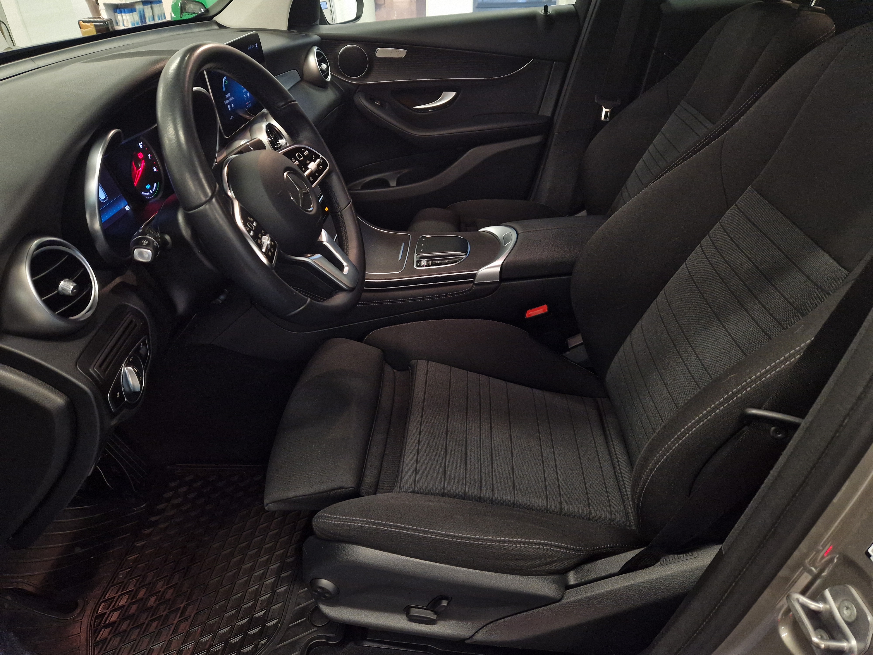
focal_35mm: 23
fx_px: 580
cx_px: 436
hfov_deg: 73.9
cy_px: 328
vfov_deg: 58.9
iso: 500
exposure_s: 1/100
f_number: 1.8
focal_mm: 5.4
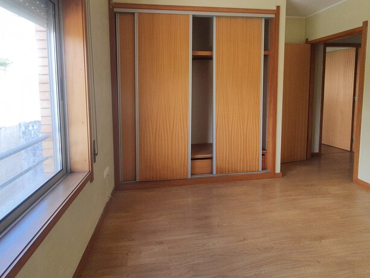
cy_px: 98
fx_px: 182
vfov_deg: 73.0
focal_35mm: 17
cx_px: 169
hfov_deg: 90.8
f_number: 2.2
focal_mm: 1.8
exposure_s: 1/105
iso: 50
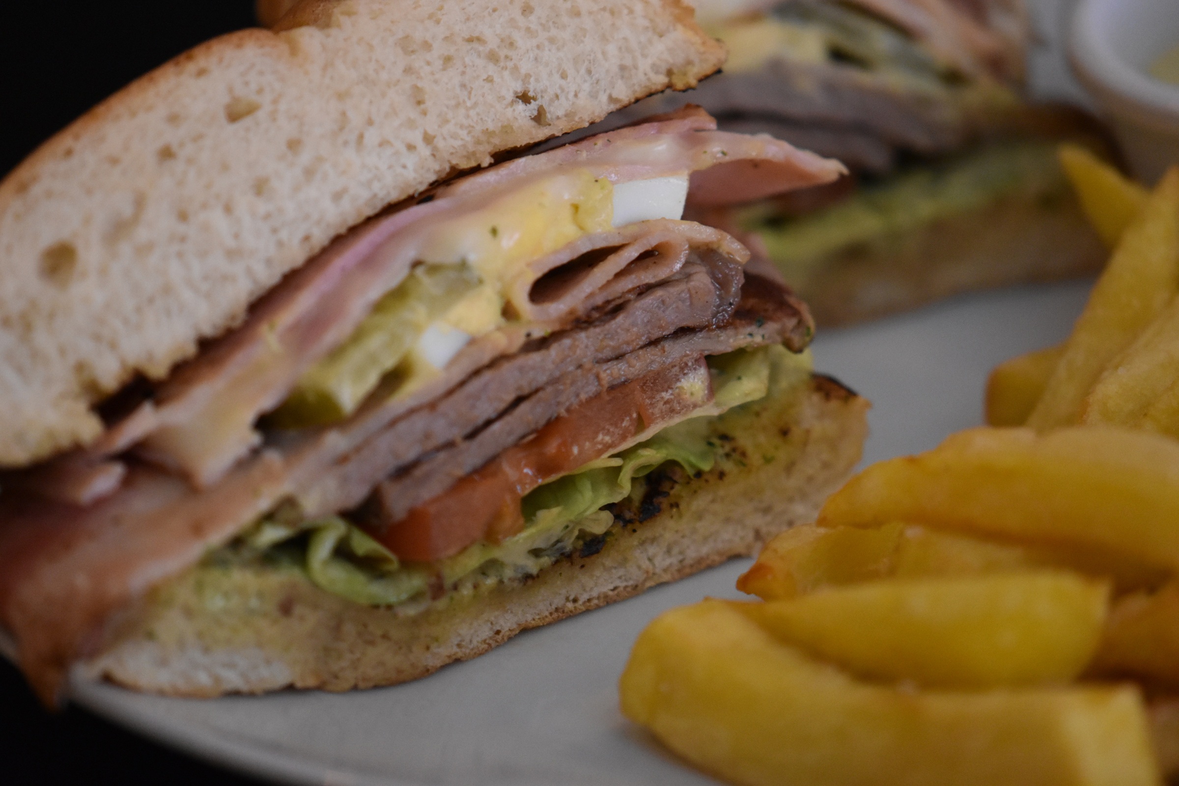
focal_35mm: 128
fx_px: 4175
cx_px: 590
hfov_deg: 16.1
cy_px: 393
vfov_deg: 10.8
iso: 2800
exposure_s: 1/125
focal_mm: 85
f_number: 3.8
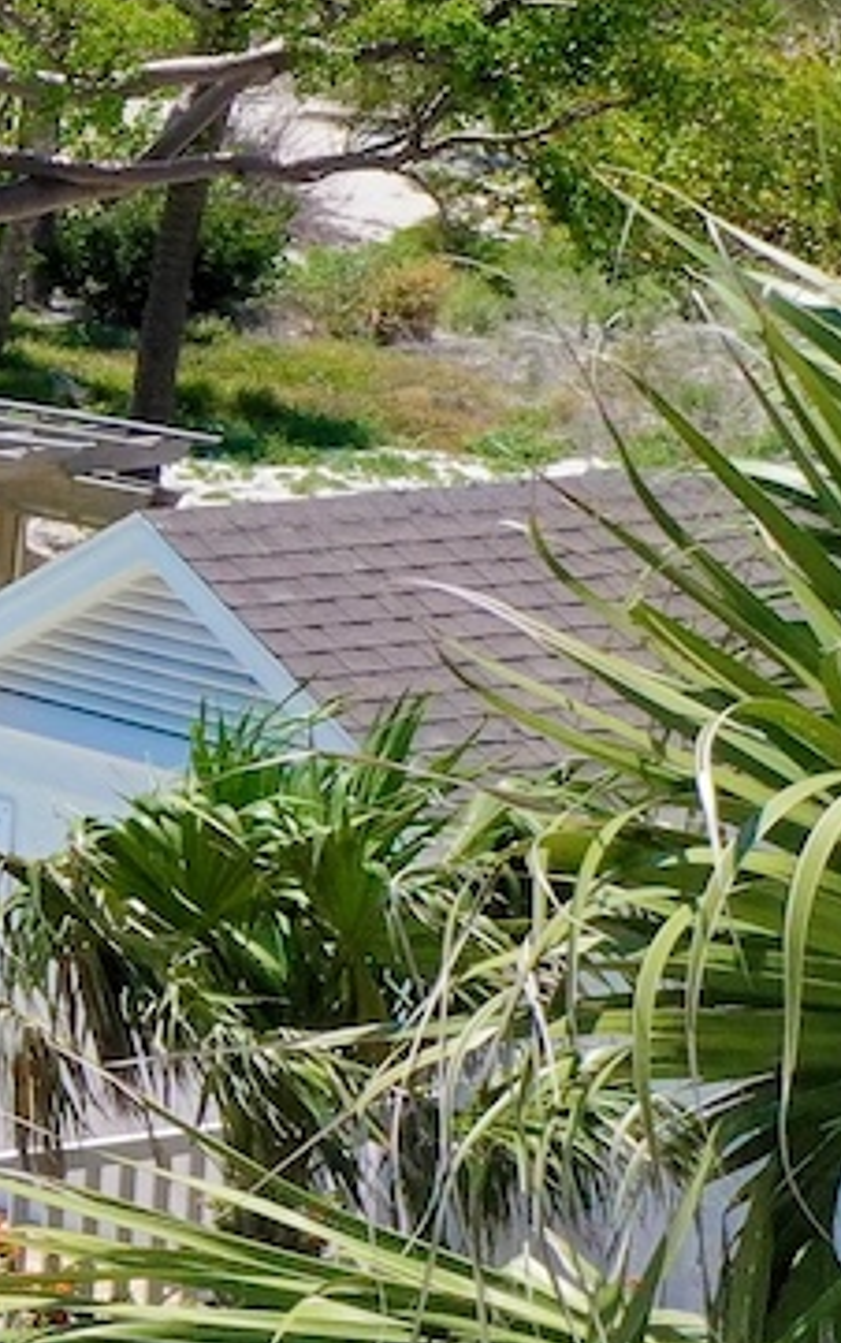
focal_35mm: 121
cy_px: 532
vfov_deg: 17.2
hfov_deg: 8.6
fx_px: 4432
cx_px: -1846
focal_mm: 10.26
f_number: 5.6
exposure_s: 1/500
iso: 100
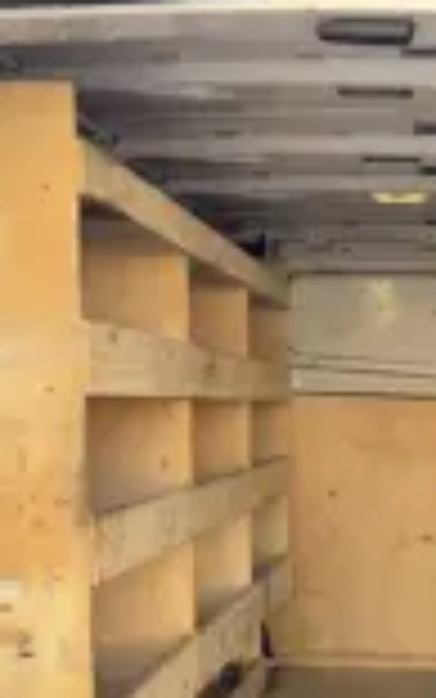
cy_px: 594
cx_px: 467
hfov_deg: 21.0
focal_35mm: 59
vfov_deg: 33.2
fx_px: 1121
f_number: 1.78
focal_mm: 6.76
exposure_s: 1/239
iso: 64
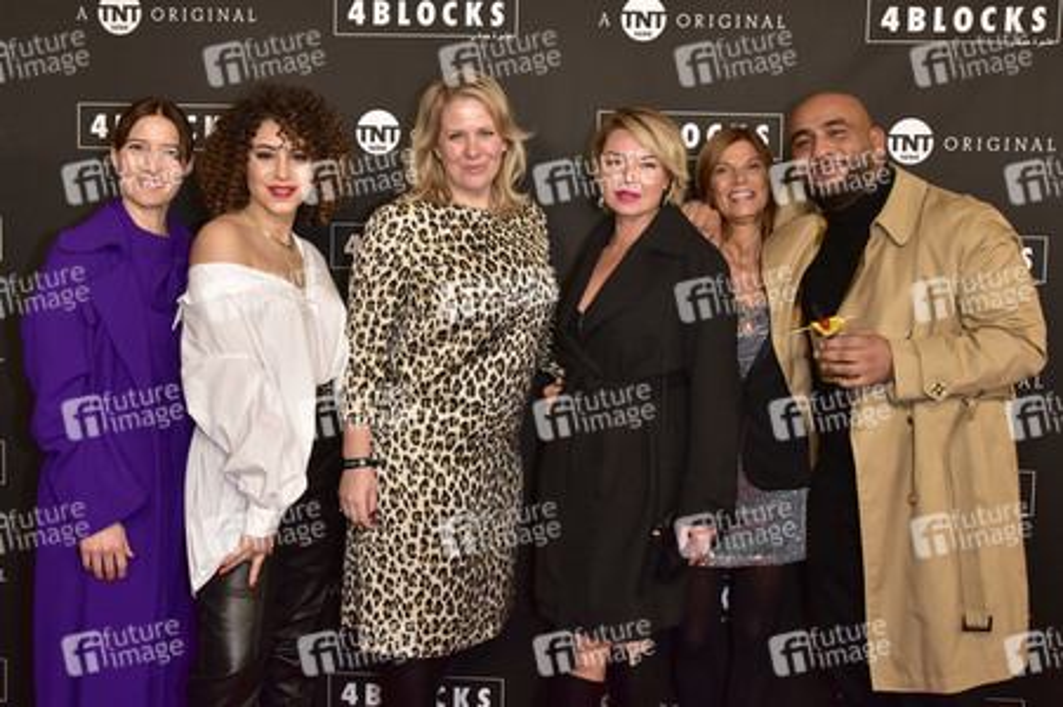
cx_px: 532
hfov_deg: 58.8
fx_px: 944
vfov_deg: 41.1
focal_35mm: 32
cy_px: 354
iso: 2000
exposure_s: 1/250
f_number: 8
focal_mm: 32
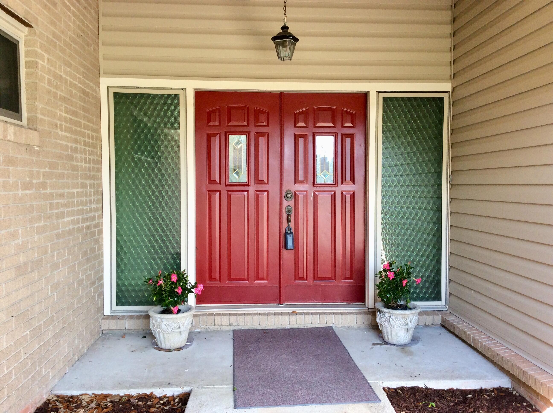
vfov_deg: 44.1
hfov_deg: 56.9
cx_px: 276
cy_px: 206
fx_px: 510
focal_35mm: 32
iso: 50
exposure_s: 1/120
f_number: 2.4
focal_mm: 3.3
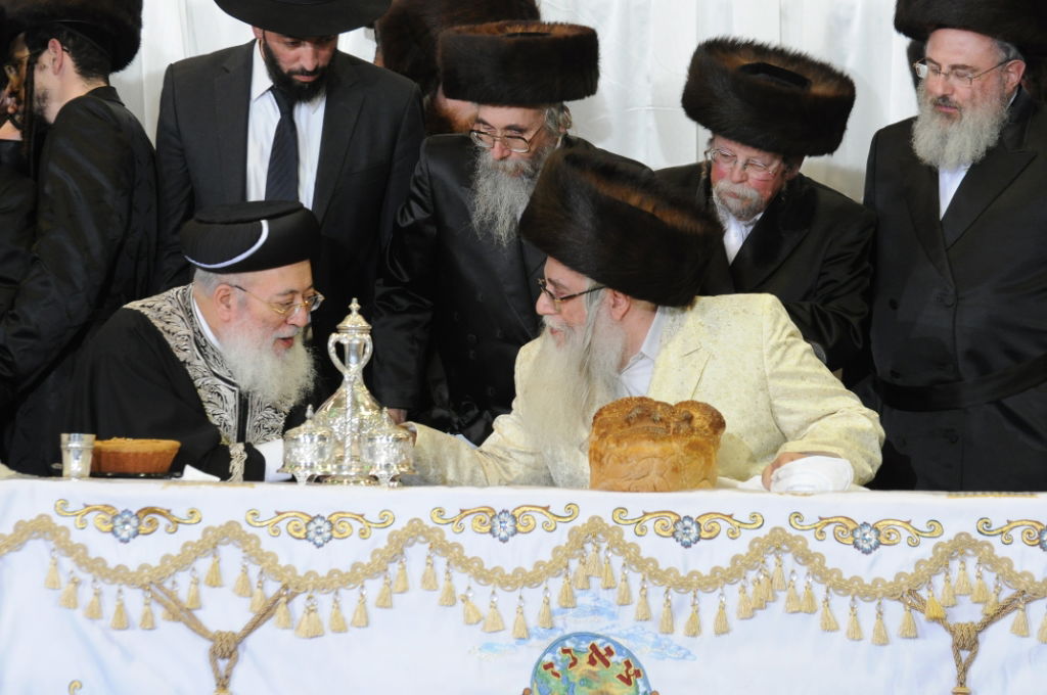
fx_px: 5882
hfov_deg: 10.2
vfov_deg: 6.8
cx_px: 524
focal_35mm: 202
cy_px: 348
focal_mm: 135
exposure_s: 1/100
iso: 800
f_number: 5.6
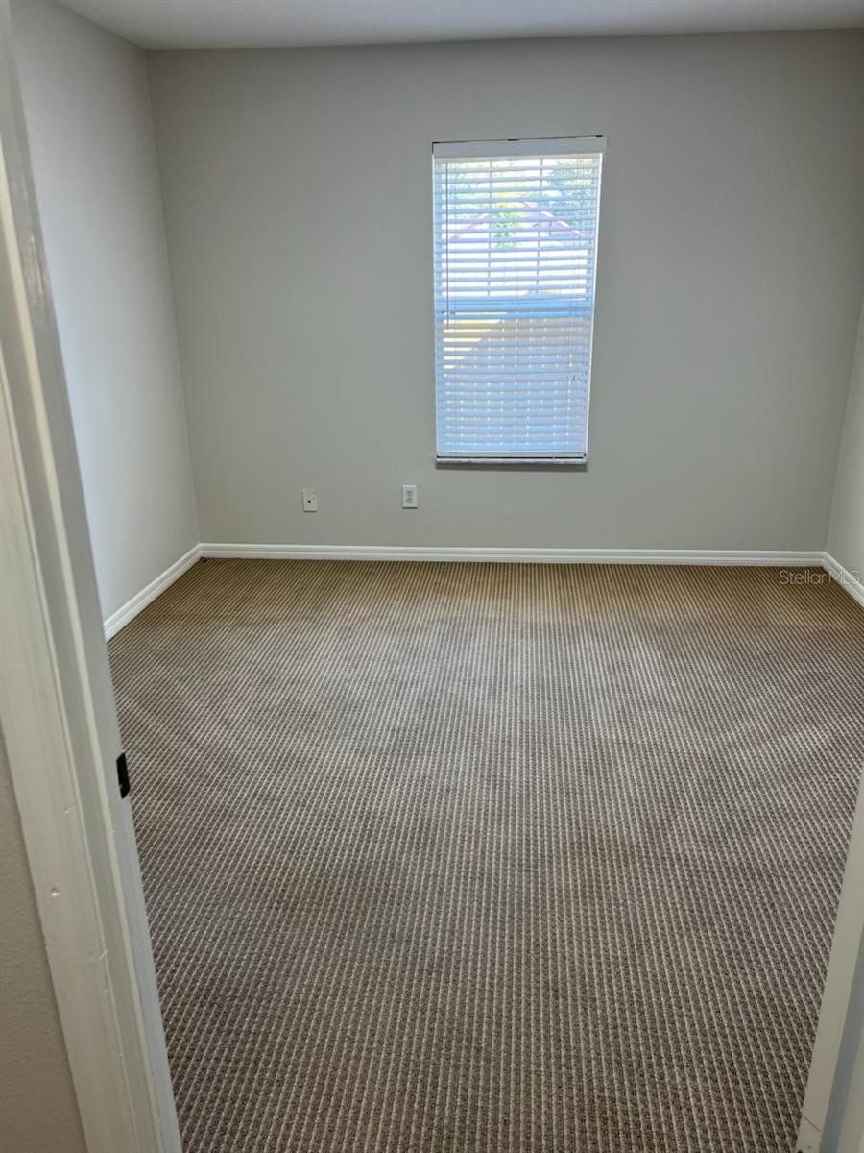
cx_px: 432
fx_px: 865
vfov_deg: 67.3
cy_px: 576
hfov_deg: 53.1
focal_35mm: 26
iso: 64
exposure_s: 1/60
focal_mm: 5.7
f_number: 1.5
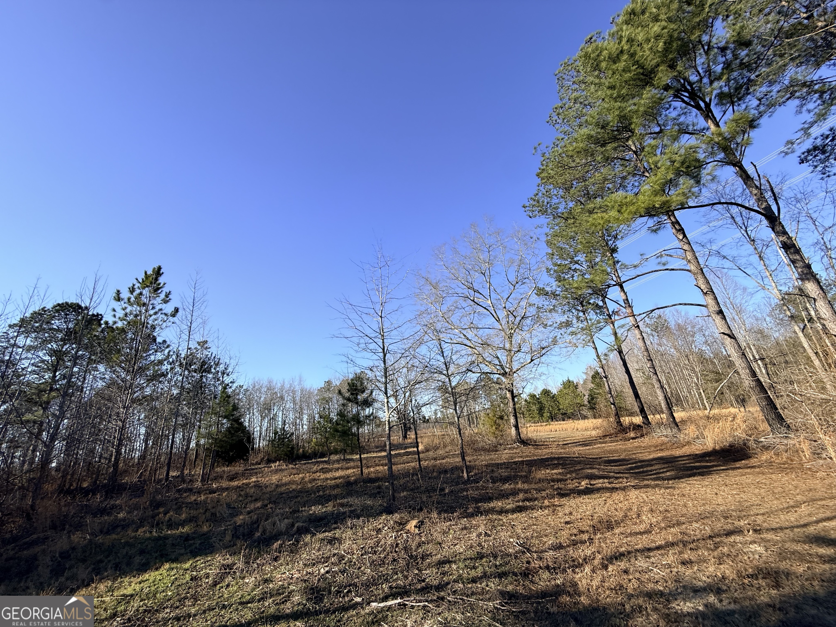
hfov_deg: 102.1
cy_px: 314
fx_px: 338
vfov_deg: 85.7
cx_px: 418
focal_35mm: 14
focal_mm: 2.22
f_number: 2.2
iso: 50
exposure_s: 1/1285
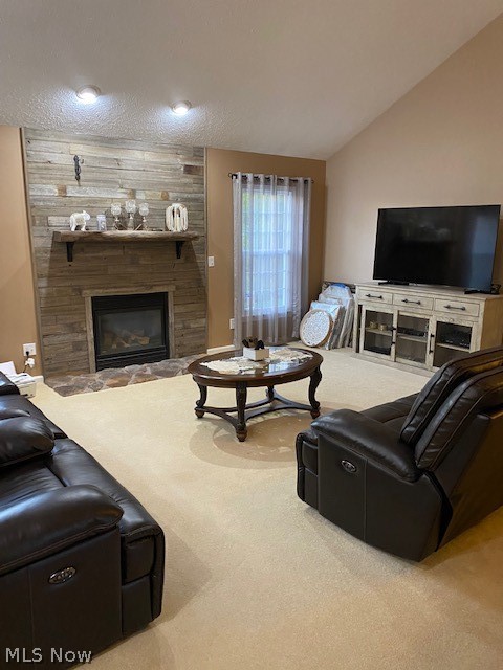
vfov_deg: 67.3
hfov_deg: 53.1
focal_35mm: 26
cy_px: 335
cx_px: 252
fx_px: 504
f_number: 1.8
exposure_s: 1/40
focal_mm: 4.25
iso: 320
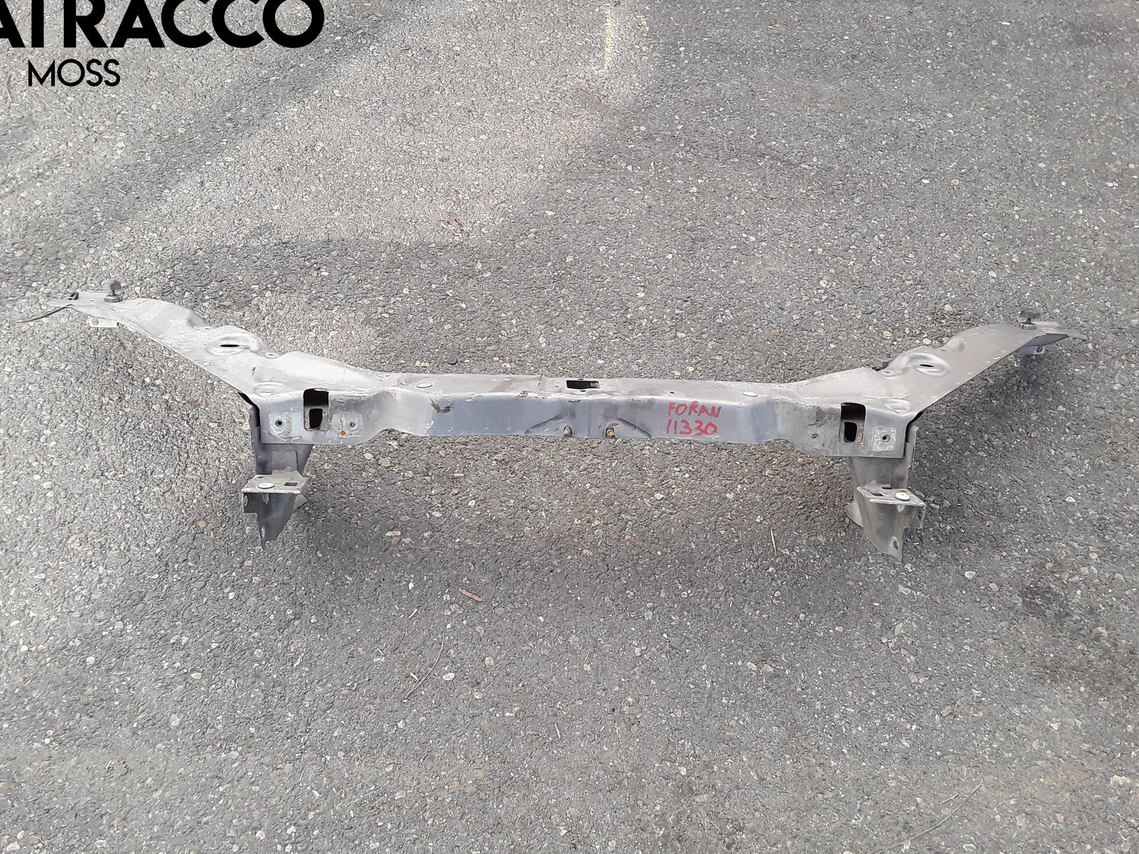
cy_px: 428
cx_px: 560
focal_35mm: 29
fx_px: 954
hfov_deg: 61.7
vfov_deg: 48.2
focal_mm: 2.91
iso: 40
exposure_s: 1/313
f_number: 1.9
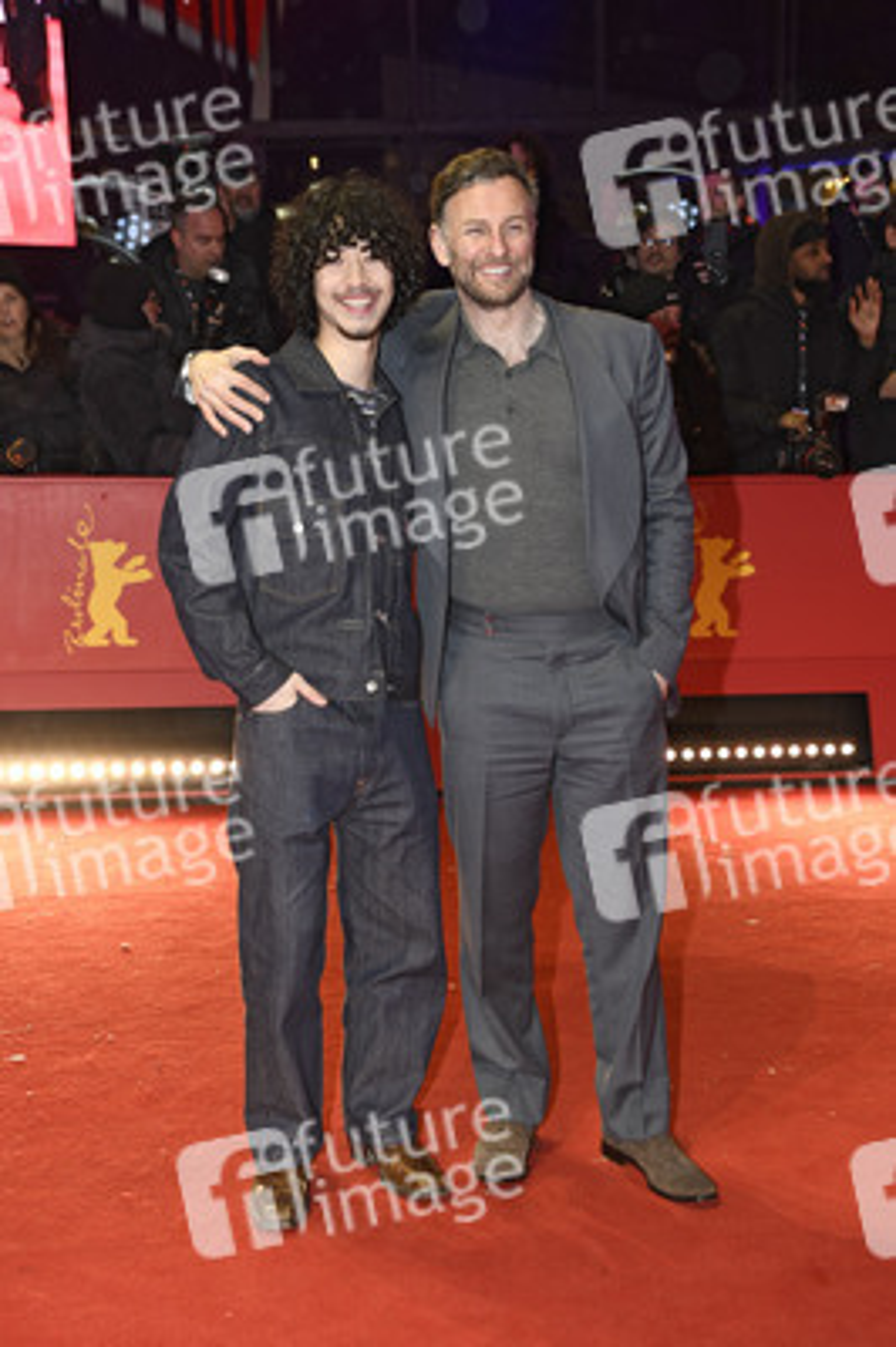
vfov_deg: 39.6
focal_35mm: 50
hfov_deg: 26.9
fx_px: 1870
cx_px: 448
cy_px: 674
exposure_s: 1/250
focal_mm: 50
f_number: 5.6
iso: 800
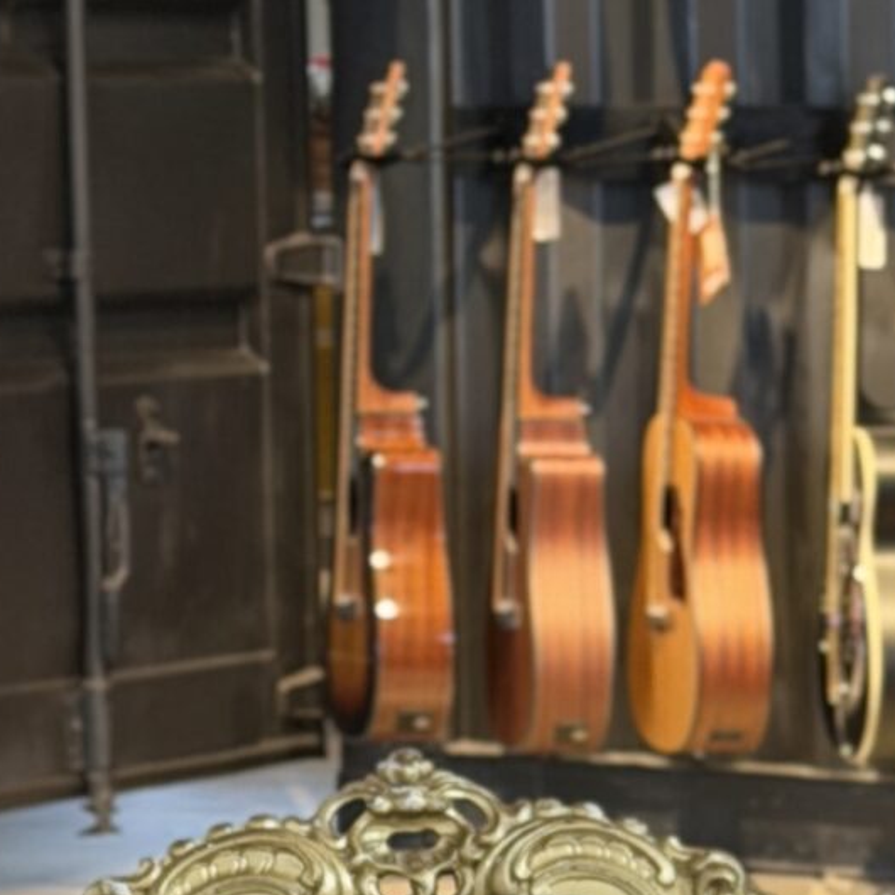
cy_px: 647
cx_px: 1461
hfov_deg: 8.3
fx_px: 5997
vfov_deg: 8.5
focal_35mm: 205
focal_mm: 6.76
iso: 200
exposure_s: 1/50
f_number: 1.78
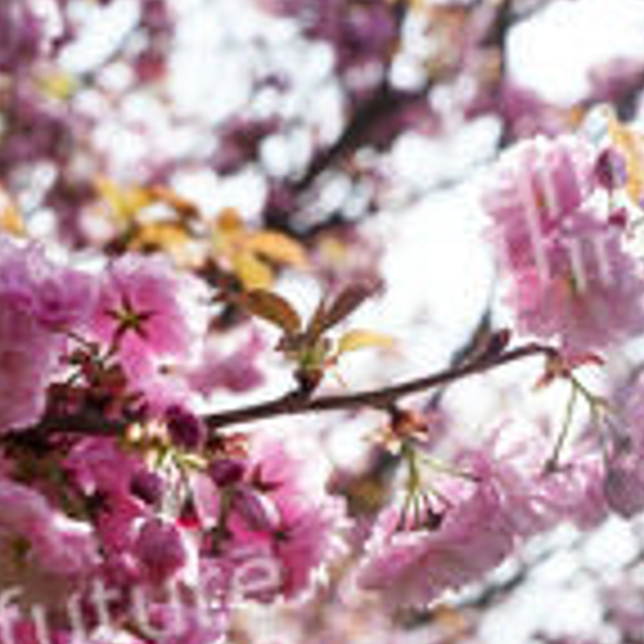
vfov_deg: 11.5
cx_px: 198
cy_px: 892
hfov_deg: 11.9
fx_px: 3094
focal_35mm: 147
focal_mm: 62
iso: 320
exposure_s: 1/125
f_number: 8
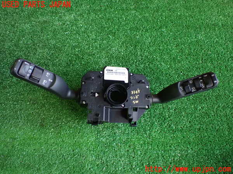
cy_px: 87
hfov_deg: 60.0
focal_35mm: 30
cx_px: 116
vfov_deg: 46.8
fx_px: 202
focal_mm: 5.4
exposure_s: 1/30
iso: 1250
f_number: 2.3
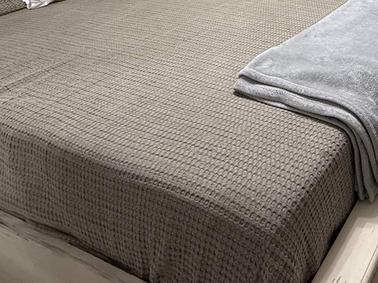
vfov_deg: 29.4
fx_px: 426
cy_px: -88
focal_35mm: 39
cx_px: 396
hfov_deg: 40.5
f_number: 2.2
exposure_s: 1/60
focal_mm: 2.22
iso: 250
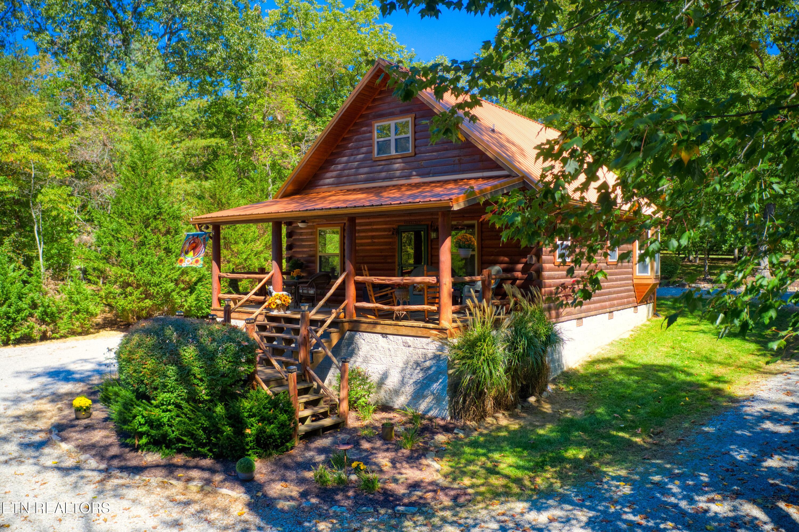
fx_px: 621
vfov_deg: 46.4
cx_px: 400
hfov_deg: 65.5
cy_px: 266
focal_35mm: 28
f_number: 4
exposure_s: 1/60
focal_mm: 10.26
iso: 400
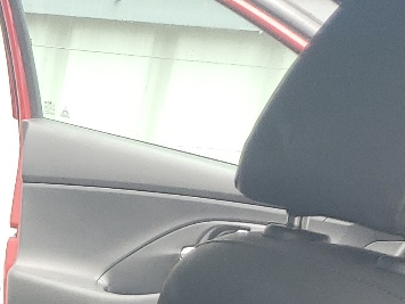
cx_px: -428
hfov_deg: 14.0
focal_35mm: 117
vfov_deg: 11.6
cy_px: 575
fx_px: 1369
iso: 50
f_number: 1.5
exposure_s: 1/357
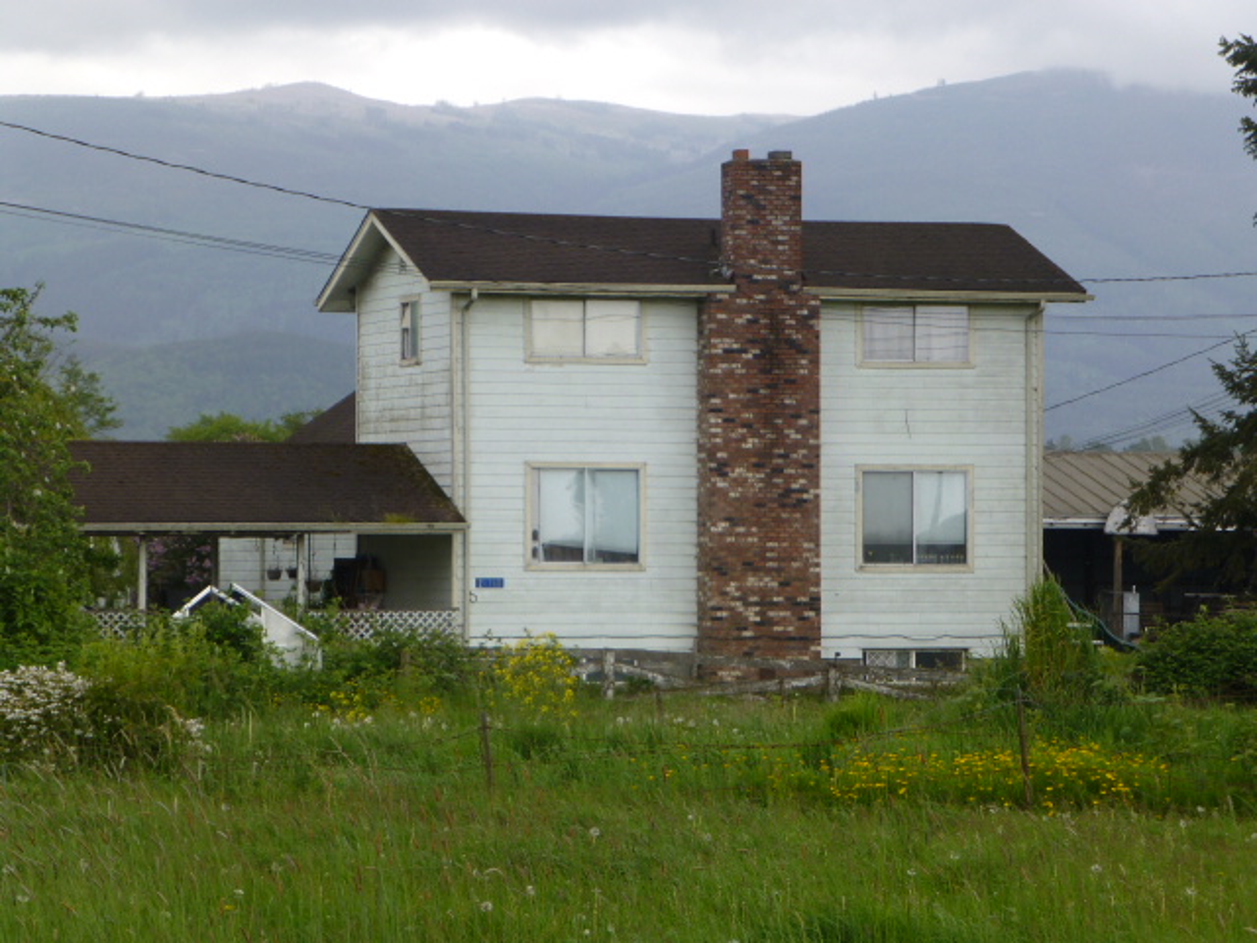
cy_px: 472
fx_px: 4975
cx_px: 628
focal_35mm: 137
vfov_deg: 10.8
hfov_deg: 14.4
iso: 100
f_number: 5.4
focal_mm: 24.4
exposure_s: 1/100
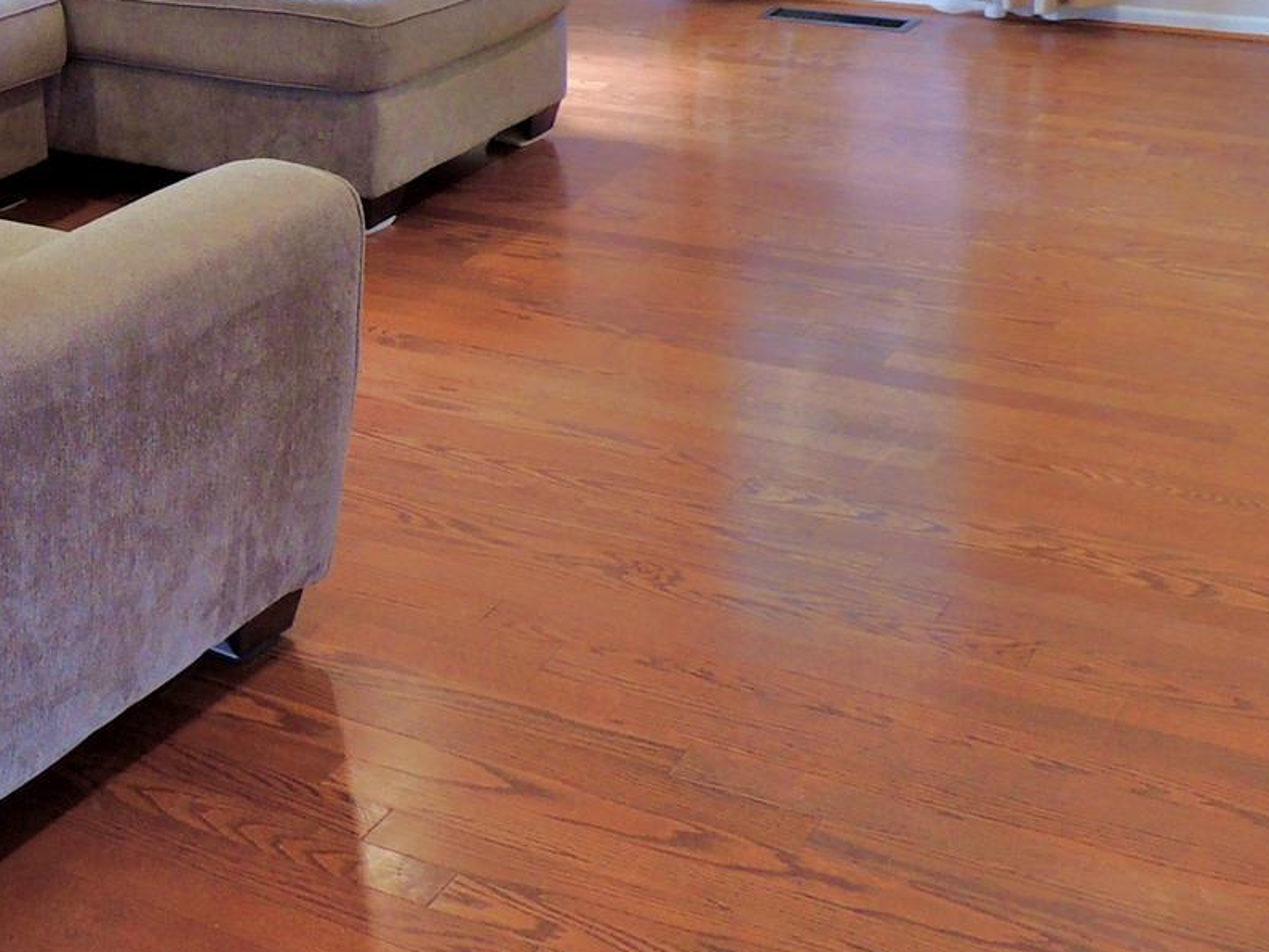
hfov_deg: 29.2
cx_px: 11
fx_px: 2273
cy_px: 78
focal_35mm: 62
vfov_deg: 23.0
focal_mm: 4.3
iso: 140
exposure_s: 1/30
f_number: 3
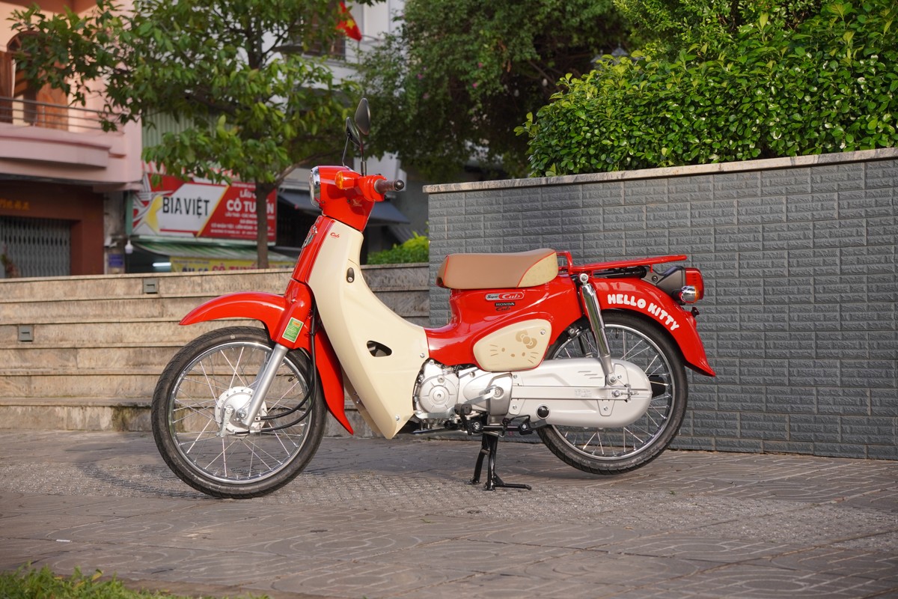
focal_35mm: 75
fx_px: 1871
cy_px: 300
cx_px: 449
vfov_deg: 18.2
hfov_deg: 27.0
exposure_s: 1/1000
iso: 400
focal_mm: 50
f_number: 4
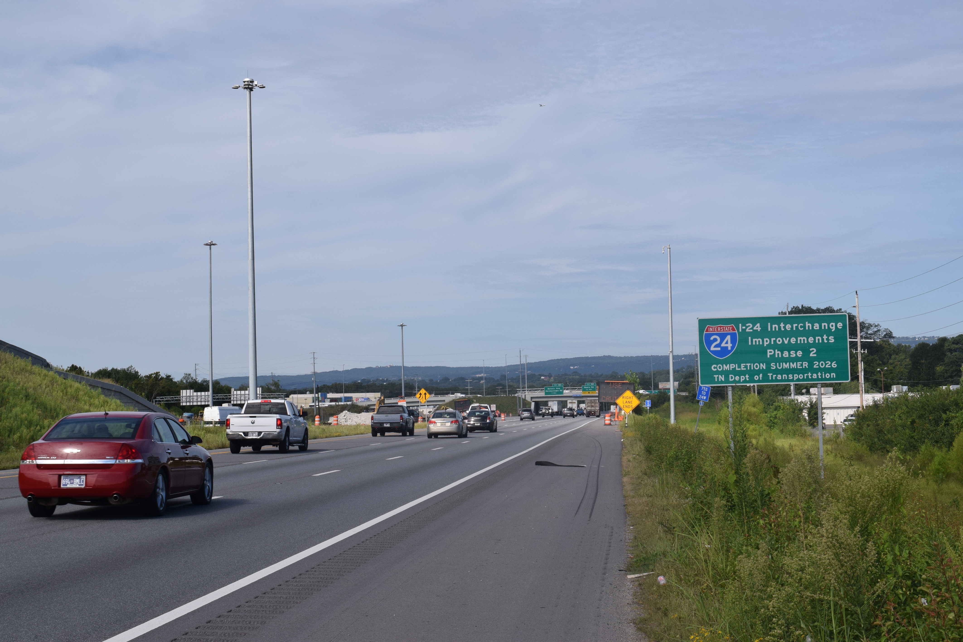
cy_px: 321
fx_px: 1685
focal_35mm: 63
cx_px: 482
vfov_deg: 21.6
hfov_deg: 31.9
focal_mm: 42
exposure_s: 1/640
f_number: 13
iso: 400
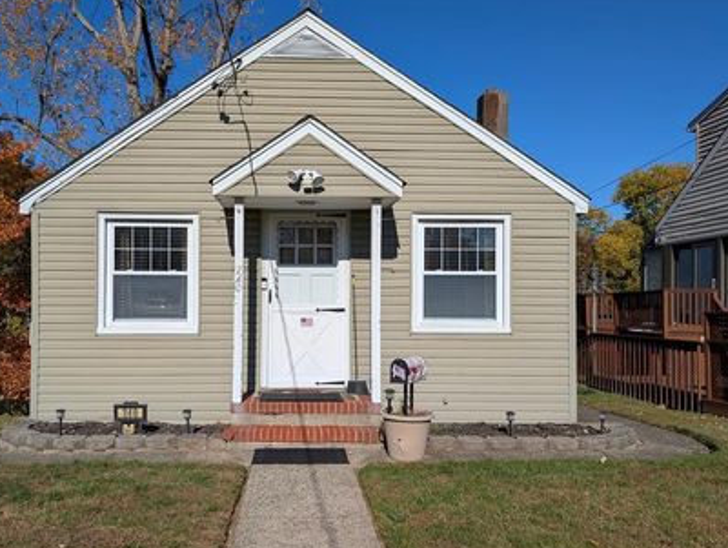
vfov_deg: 46.8
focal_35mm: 30
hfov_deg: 59.6
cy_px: 300
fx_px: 632
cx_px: 311
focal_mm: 6.9
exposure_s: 1/2604
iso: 20
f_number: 1.68
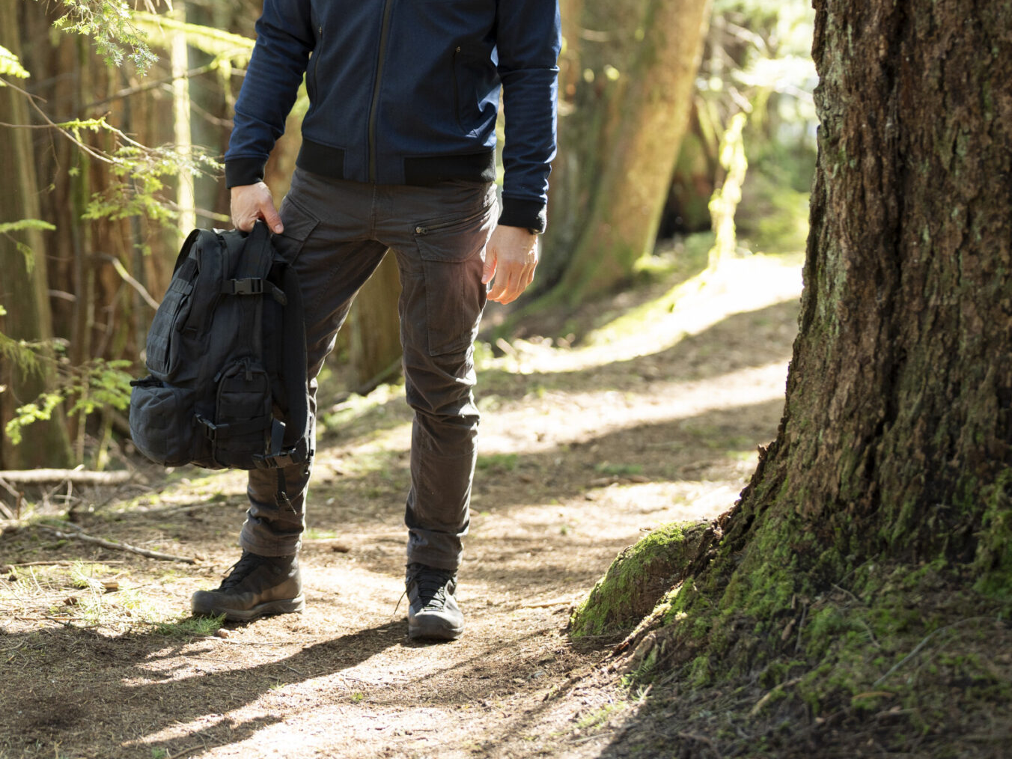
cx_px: 138
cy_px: 122
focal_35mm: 91
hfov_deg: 21.2
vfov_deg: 16.1
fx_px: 2660
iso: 400
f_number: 1.8
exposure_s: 1/200
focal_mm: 50
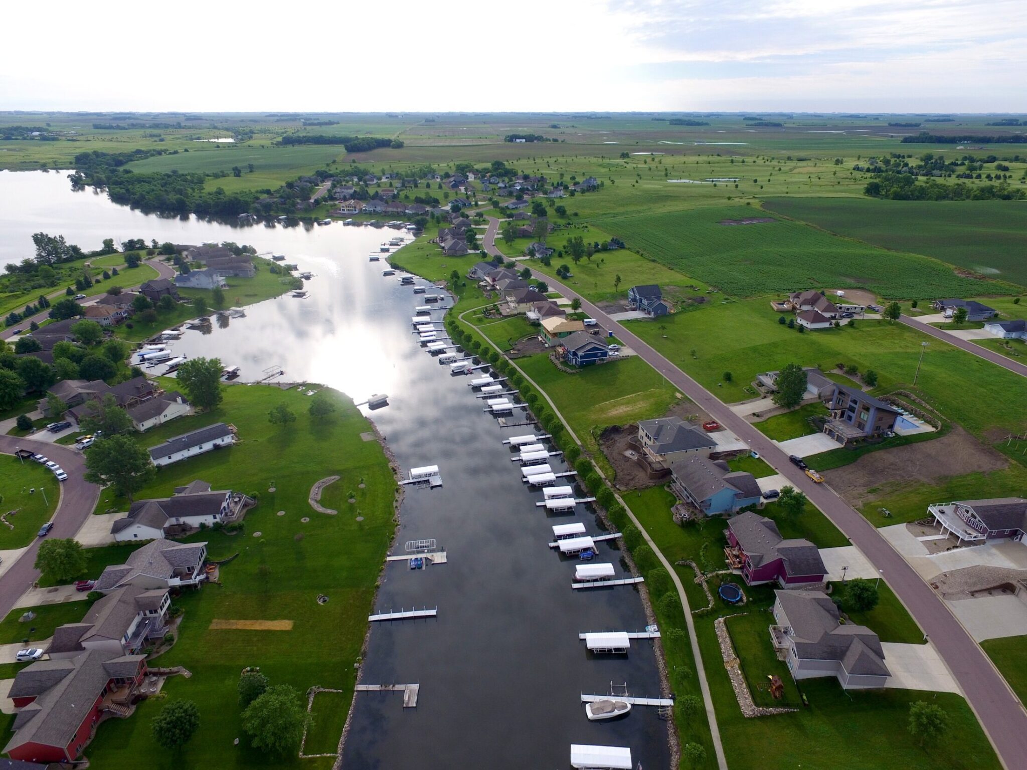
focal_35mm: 20
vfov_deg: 66.0
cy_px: 385
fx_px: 593
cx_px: 514
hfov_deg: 81.7
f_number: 2.8
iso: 100
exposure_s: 1/532
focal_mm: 3.61
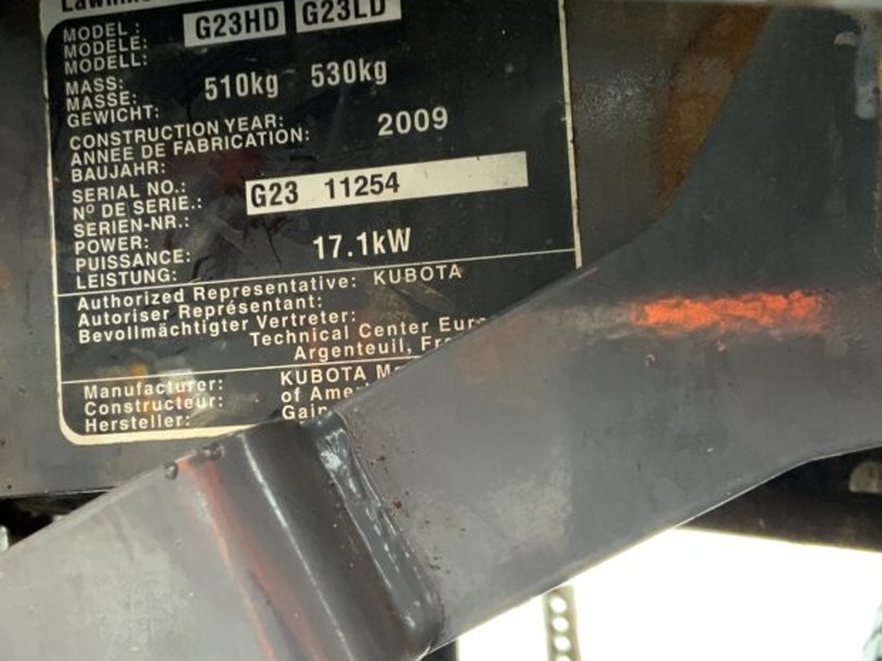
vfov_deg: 30.3
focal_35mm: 48
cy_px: 345
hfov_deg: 39.6
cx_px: 378
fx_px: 1223
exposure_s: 1/60
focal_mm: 3
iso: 160
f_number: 1.8
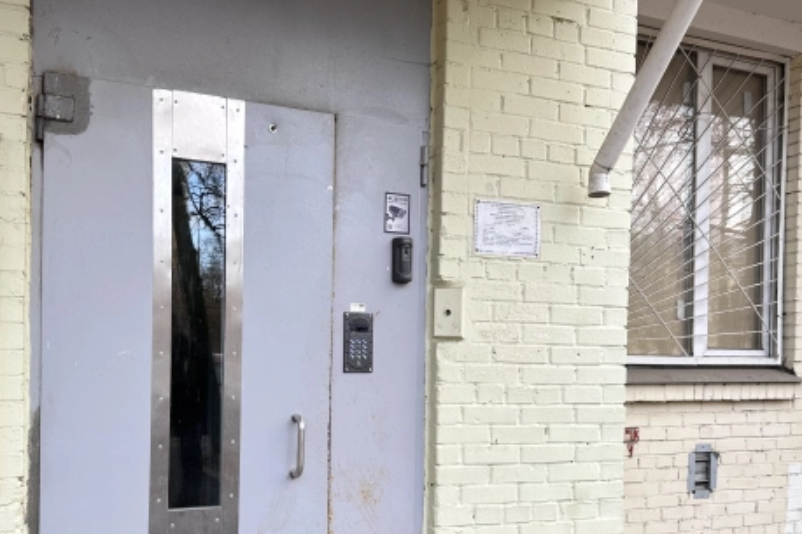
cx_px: 364
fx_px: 757
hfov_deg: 55.7
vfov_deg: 38.4
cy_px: 362
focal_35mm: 34
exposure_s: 1/121
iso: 64
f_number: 1.78
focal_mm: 6.86
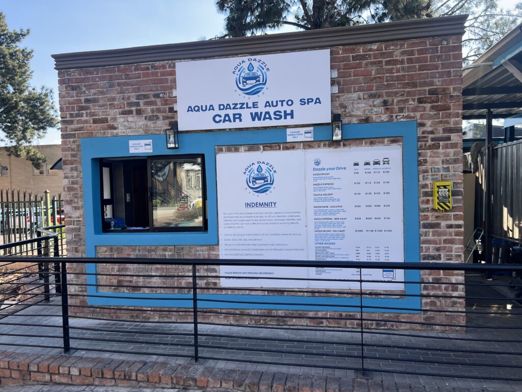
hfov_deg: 67.3
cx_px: 261
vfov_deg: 53.1
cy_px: 196
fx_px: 392
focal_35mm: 26
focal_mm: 5.7
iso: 50
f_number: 1.5
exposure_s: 1/974
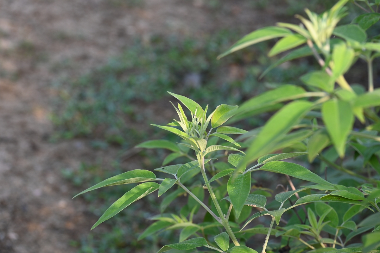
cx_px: 190
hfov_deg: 8.9
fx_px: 2454
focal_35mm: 232
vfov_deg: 5.9
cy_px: 126
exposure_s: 1/50
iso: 100
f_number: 10
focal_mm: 155
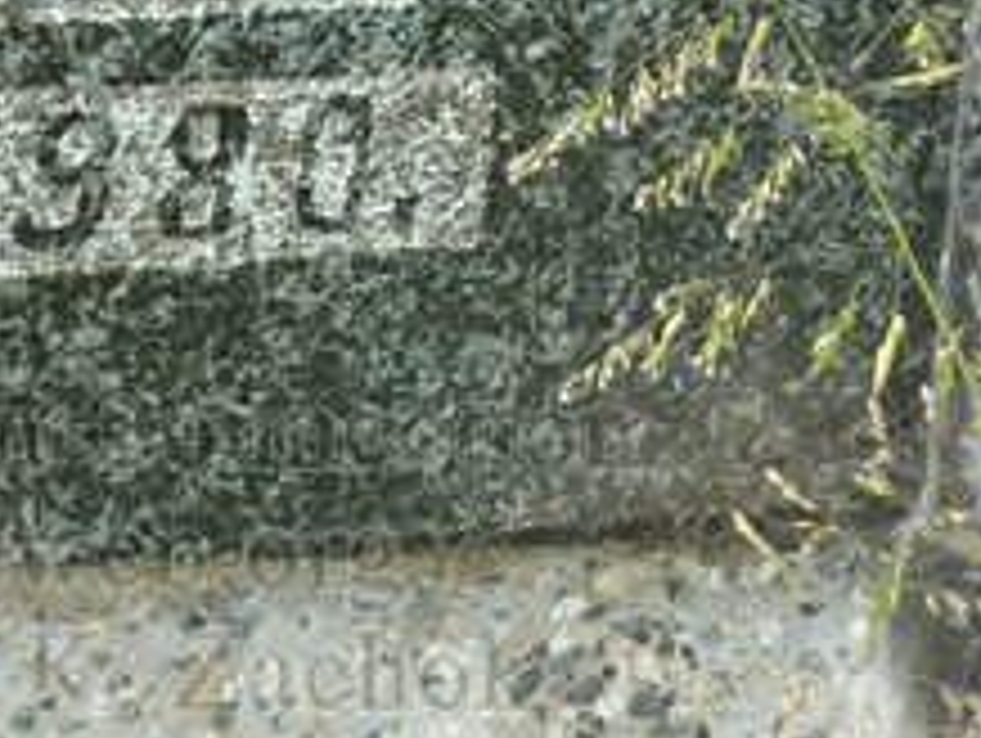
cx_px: -81
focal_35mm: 436
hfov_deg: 4.5
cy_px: -603
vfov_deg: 3.4
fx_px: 12370
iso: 80
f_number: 4.4
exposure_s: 1/160
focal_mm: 19.5
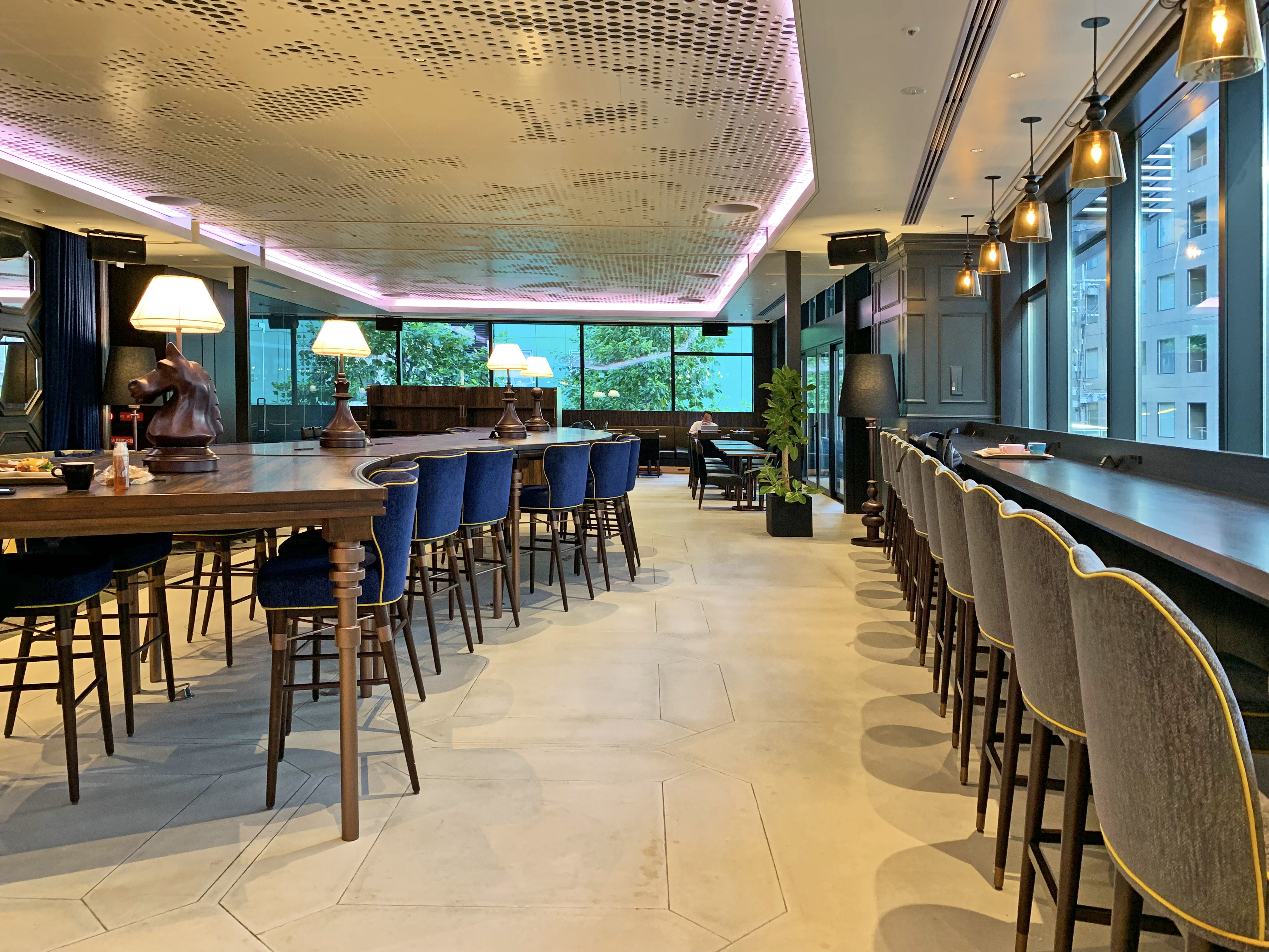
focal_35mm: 26
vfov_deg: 53.1
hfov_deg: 67.3
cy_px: 476
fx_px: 953
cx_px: 634
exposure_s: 1/60
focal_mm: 4.25
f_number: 1.8
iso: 160
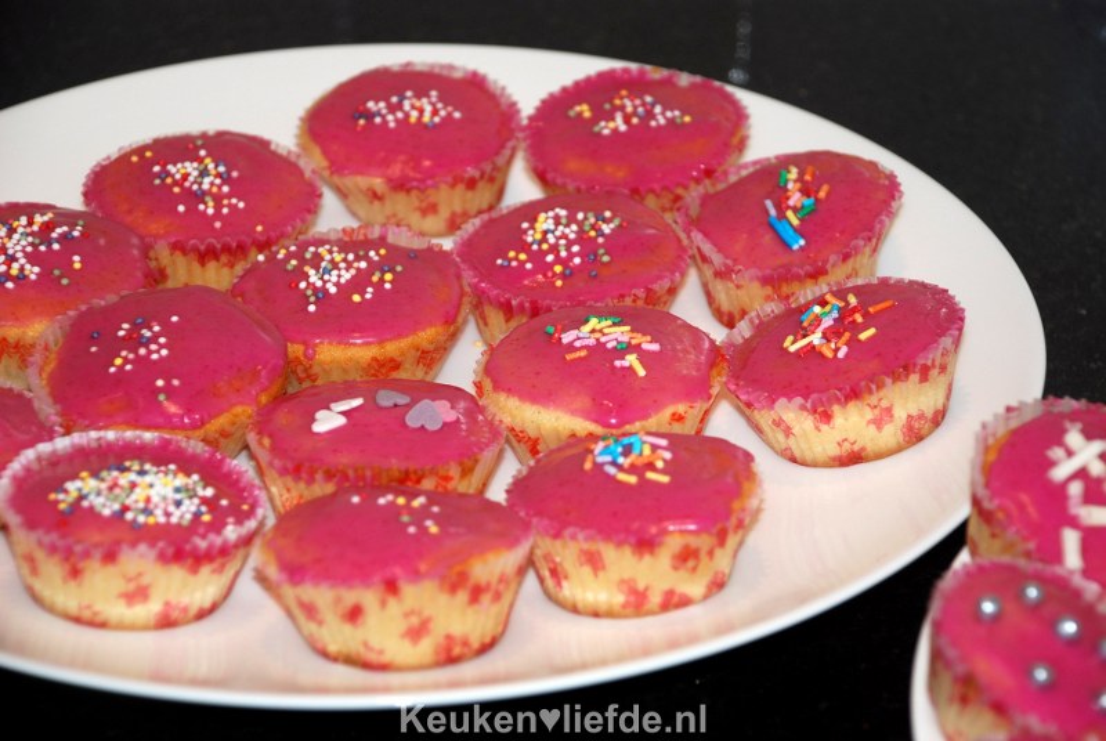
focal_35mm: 128
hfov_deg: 16.0
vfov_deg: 10.8
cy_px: 370
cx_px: 553
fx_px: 3923
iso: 200
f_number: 5.6
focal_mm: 85
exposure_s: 1/60
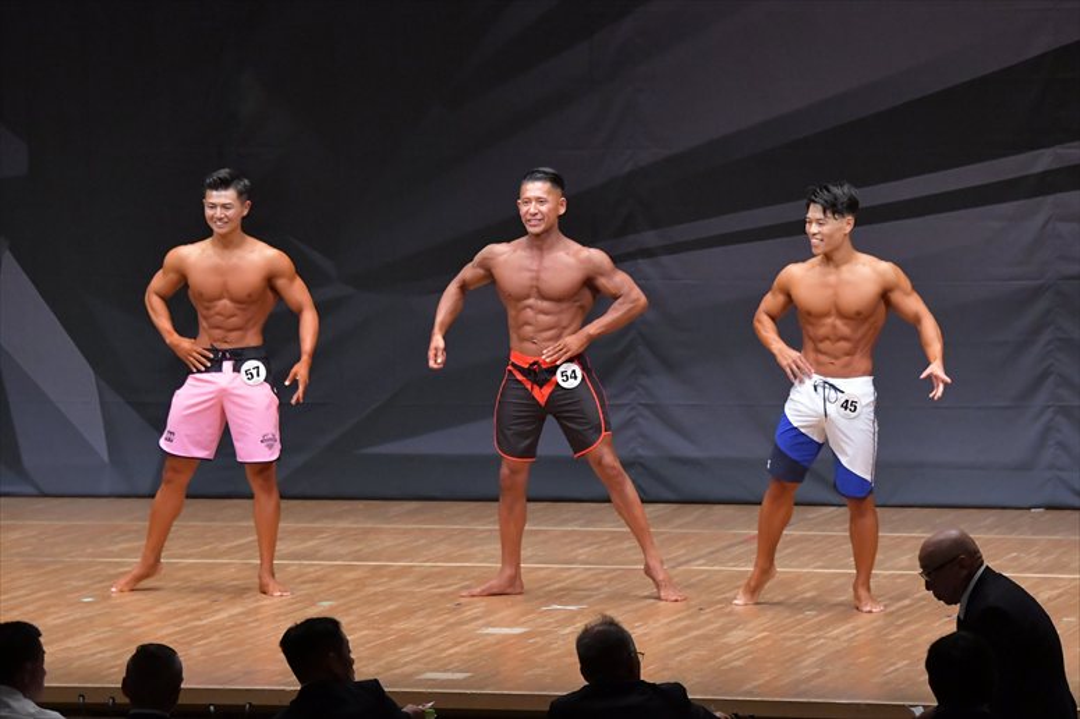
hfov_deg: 10.2
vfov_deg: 6.8
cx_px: 540
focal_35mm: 202
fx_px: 6057
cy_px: 360
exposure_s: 1/400
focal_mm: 135
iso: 6400
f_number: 5.6
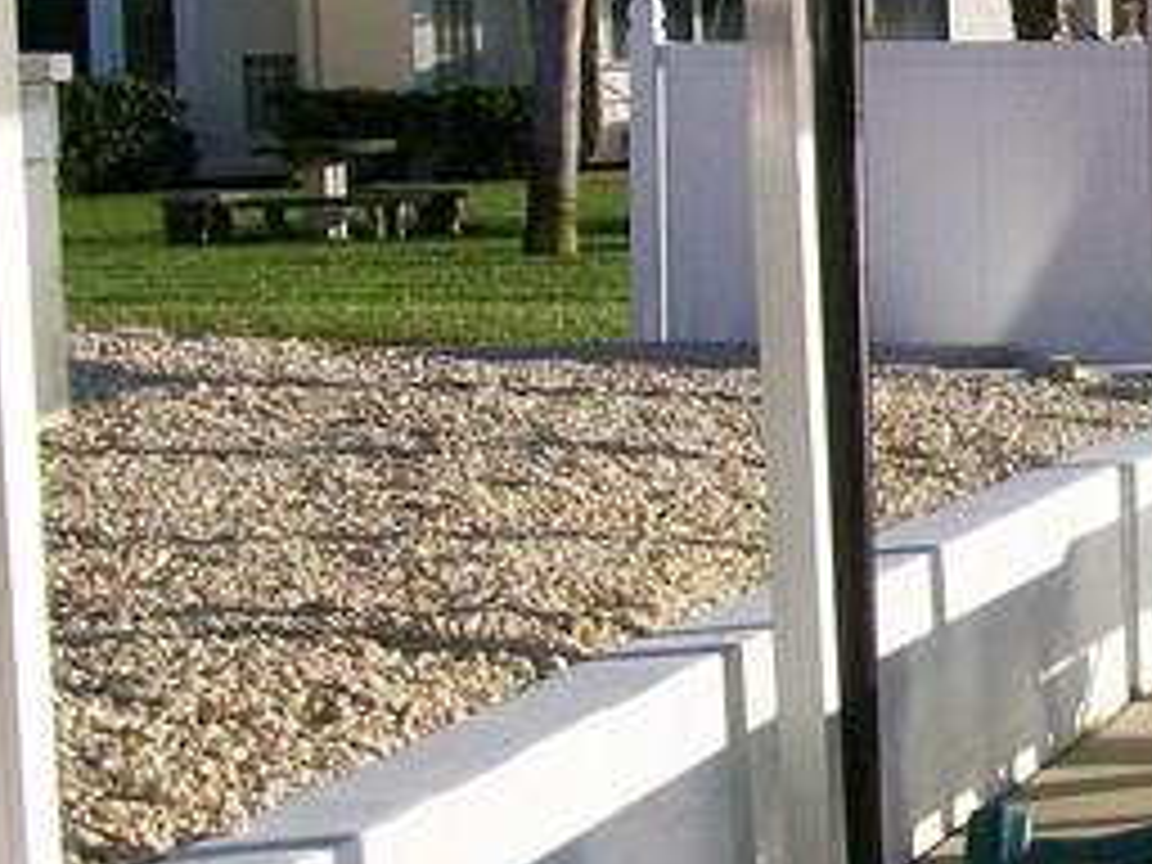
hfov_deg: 13.1
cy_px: 338
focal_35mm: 144
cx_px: 1584
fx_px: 4792
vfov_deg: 10.3
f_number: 4.8
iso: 64
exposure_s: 1/500
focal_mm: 6
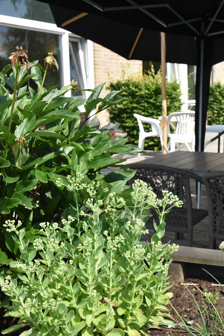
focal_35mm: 57
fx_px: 532
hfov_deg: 23.0
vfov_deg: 35.1
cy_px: 168
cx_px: 211
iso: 4000
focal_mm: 38
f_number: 8
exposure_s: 1/4000
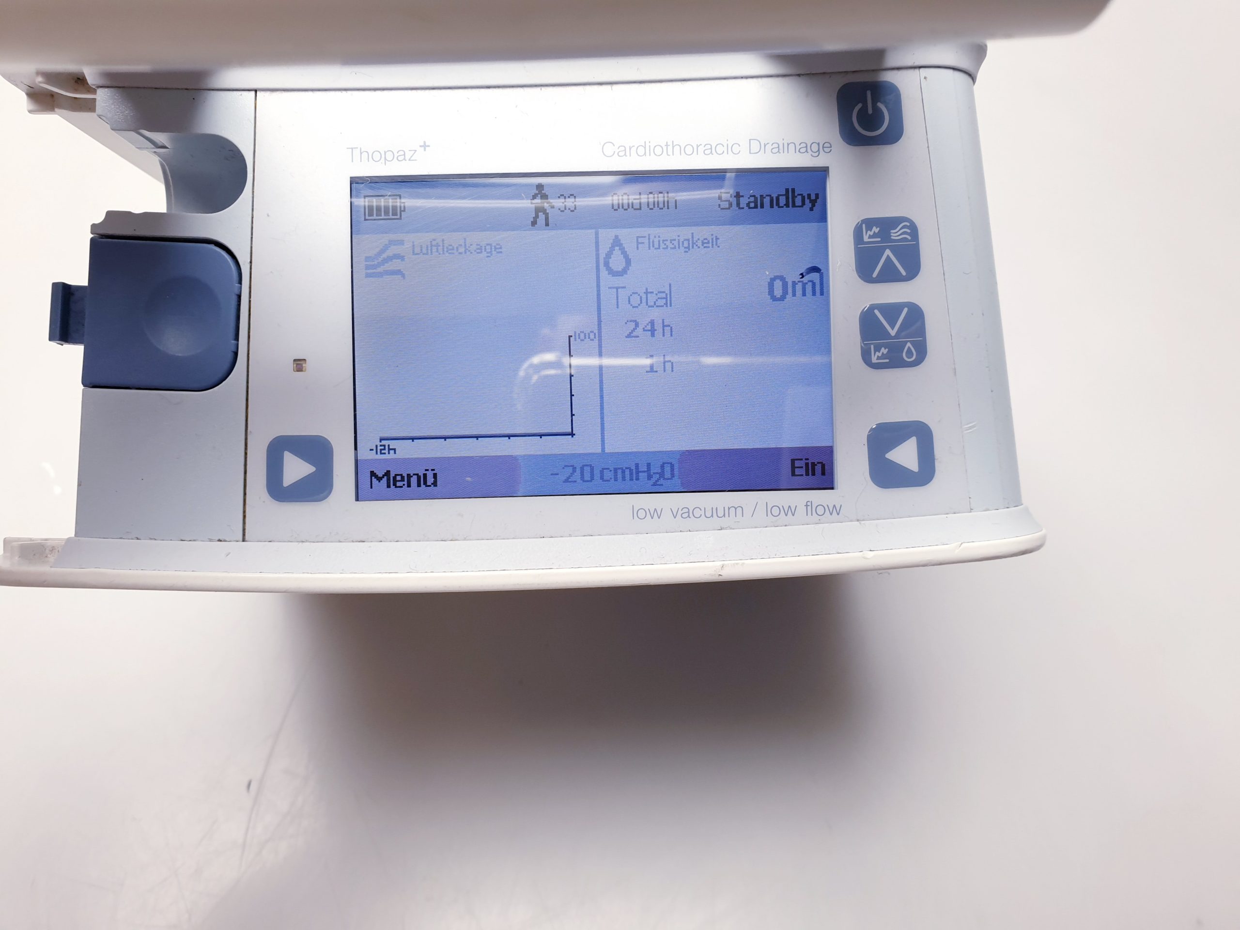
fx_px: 931
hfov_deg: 67.3
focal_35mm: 26
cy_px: 465
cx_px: 620
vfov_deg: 53.1
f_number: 2.4
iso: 64
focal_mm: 4.3
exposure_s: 1/50
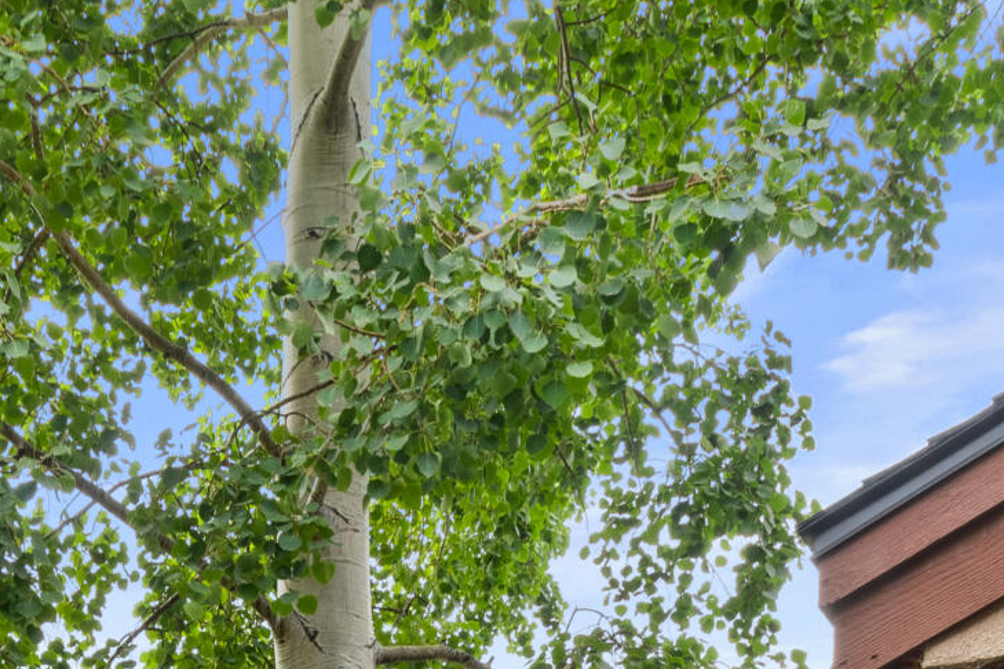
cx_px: 229
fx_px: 1952
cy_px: 1361
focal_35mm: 70
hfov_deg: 28.3
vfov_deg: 15.4
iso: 400
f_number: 16
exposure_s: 1/10
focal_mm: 17
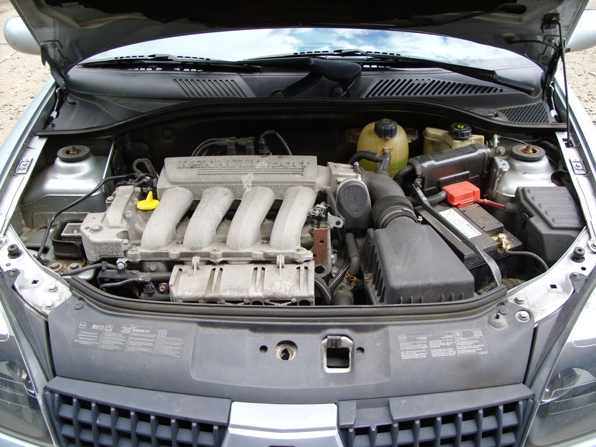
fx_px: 654
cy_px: 224
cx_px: 298
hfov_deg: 49.0
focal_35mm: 38
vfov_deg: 37.7
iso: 50
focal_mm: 7.8
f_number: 2.8
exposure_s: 1/168
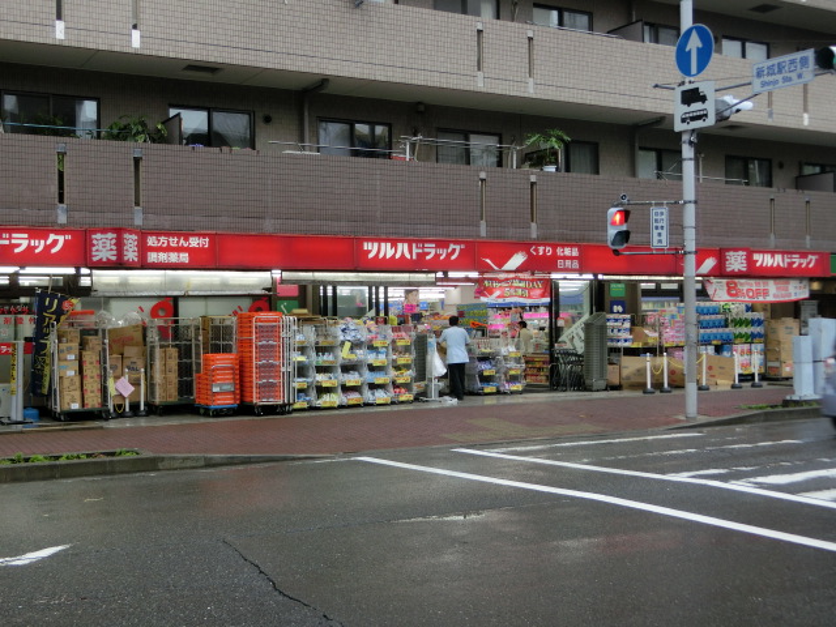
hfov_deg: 42.1
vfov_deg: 32.2
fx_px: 1087
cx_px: 418
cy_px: 314
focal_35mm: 45
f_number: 4.4
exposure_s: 1/60
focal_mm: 8
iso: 80
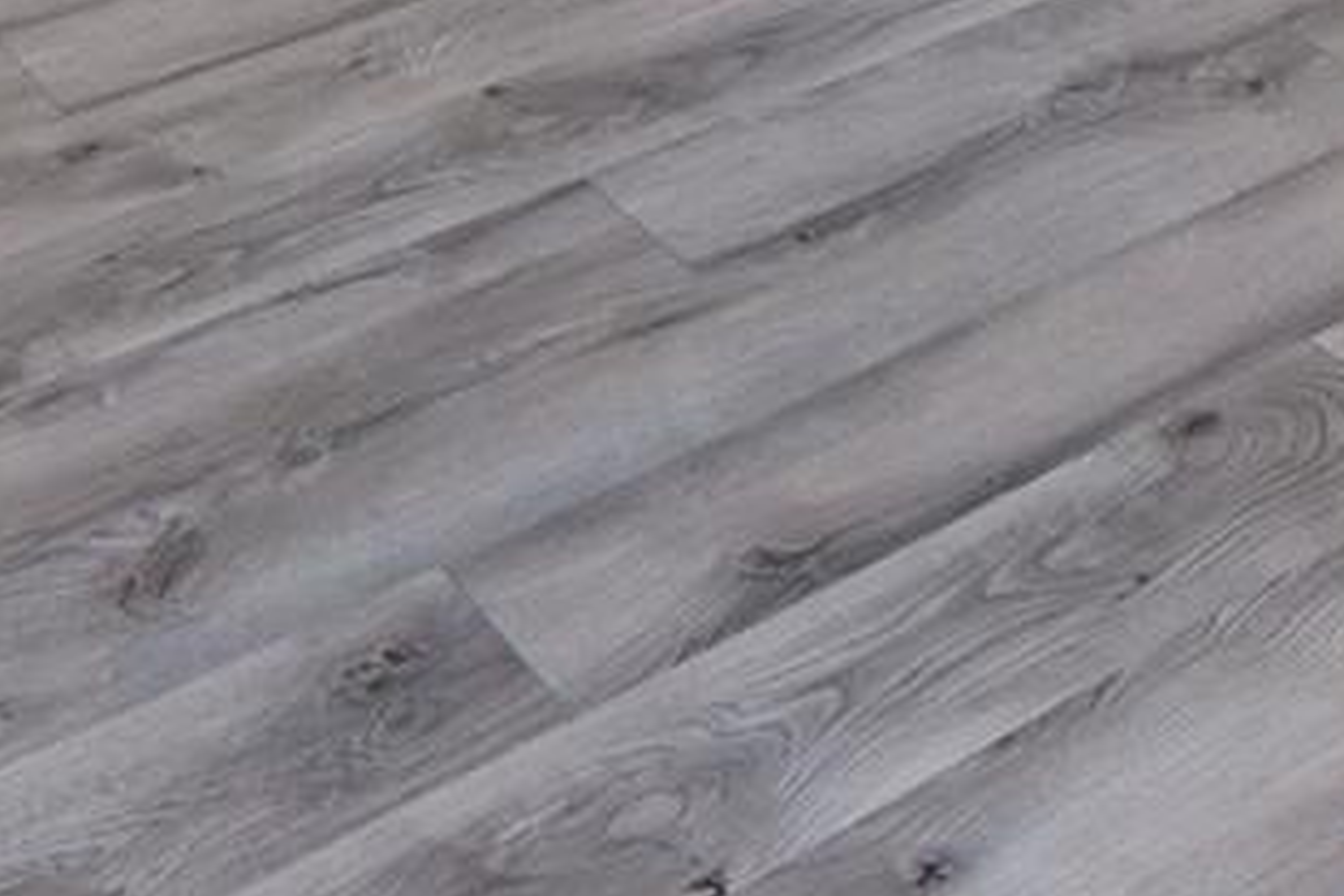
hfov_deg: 24.6
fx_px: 2874
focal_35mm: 77
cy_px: -1344
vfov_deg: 12.9
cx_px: 1469
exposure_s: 1/1.25
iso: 100
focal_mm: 10
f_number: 8
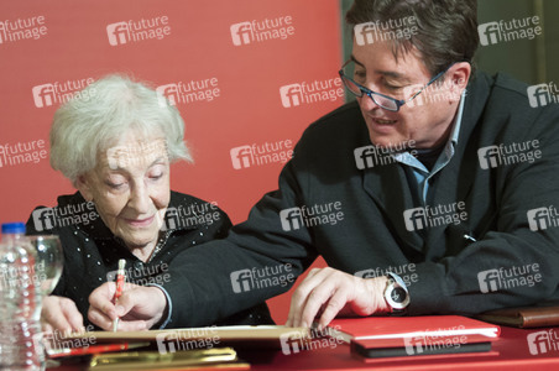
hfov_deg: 13.1
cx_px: 280
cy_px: 186
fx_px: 2442
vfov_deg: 8.7
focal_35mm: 158
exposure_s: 1/160
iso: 800
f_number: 2.8
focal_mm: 105
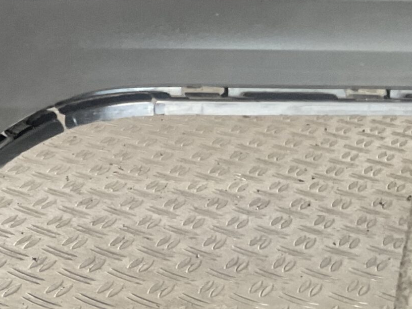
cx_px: -220
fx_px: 1083
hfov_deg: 18.8
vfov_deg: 16.2
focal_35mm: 91
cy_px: 106
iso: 80
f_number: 1.8
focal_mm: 3
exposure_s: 1/50
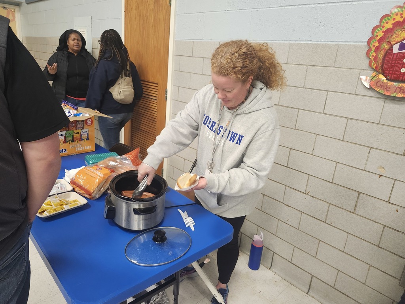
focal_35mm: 23
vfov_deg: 58.9
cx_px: 202
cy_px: 152
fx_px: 269
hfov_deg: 73.9
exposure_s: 1/120
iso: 1000
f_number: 1.8
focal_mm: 5.54
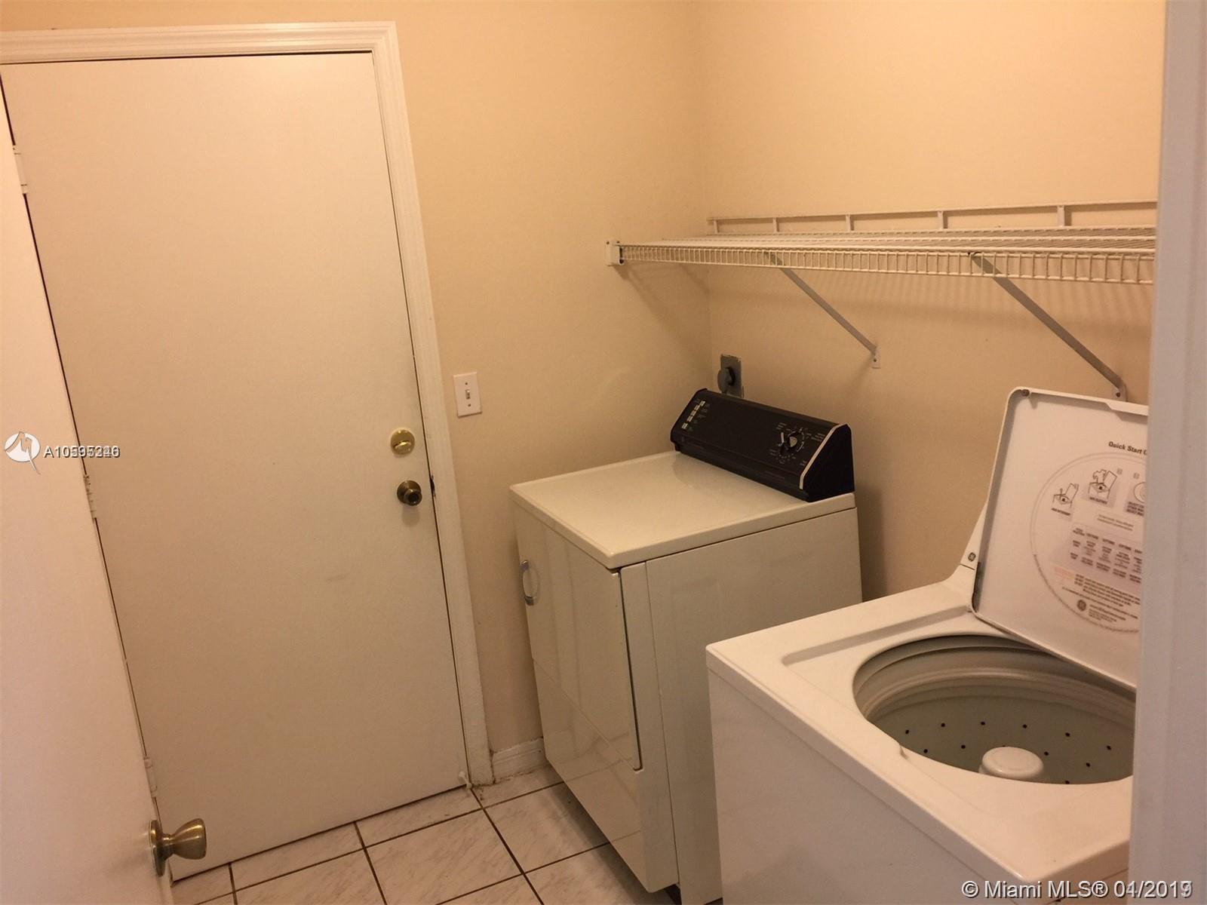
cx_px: 604
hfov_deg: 61.7
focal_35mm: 29
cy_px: 452
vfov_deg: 48.2
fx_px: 1011
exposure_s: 1/15
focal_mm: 4.15
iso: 64
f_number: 2.2
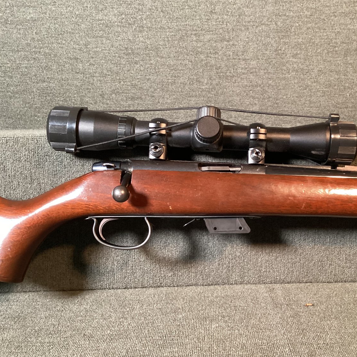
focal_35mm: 37
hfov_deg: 44.6
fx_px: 432
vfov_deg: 44.9
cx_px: 222
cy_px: 178
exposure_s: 1/33
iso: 400
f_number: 2.4
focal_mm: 3.3
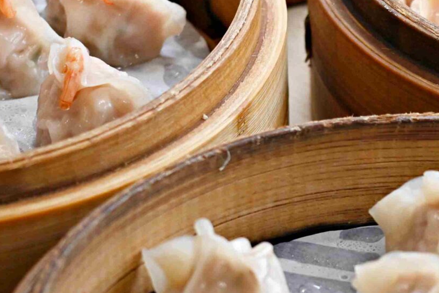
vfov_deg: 5.9
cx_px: 494
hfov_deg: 8.7
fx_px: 2853
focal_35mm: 234
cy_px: 289
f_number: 3.2
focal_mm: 50
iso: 180
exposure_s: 1/200
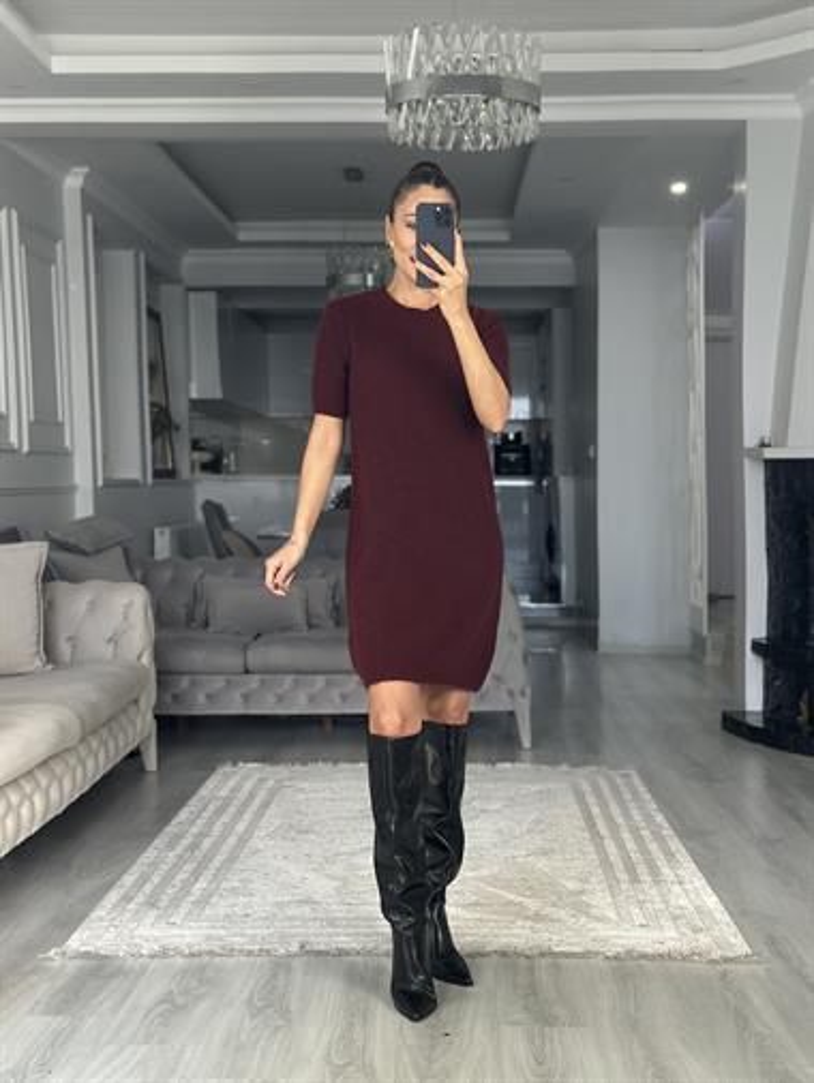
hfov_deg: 30.3
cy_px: 542
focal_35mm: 48
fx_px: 1504
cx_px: 407
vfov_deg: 39.6
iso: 320
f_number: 1.78
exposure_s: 1/60
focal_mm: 6.86
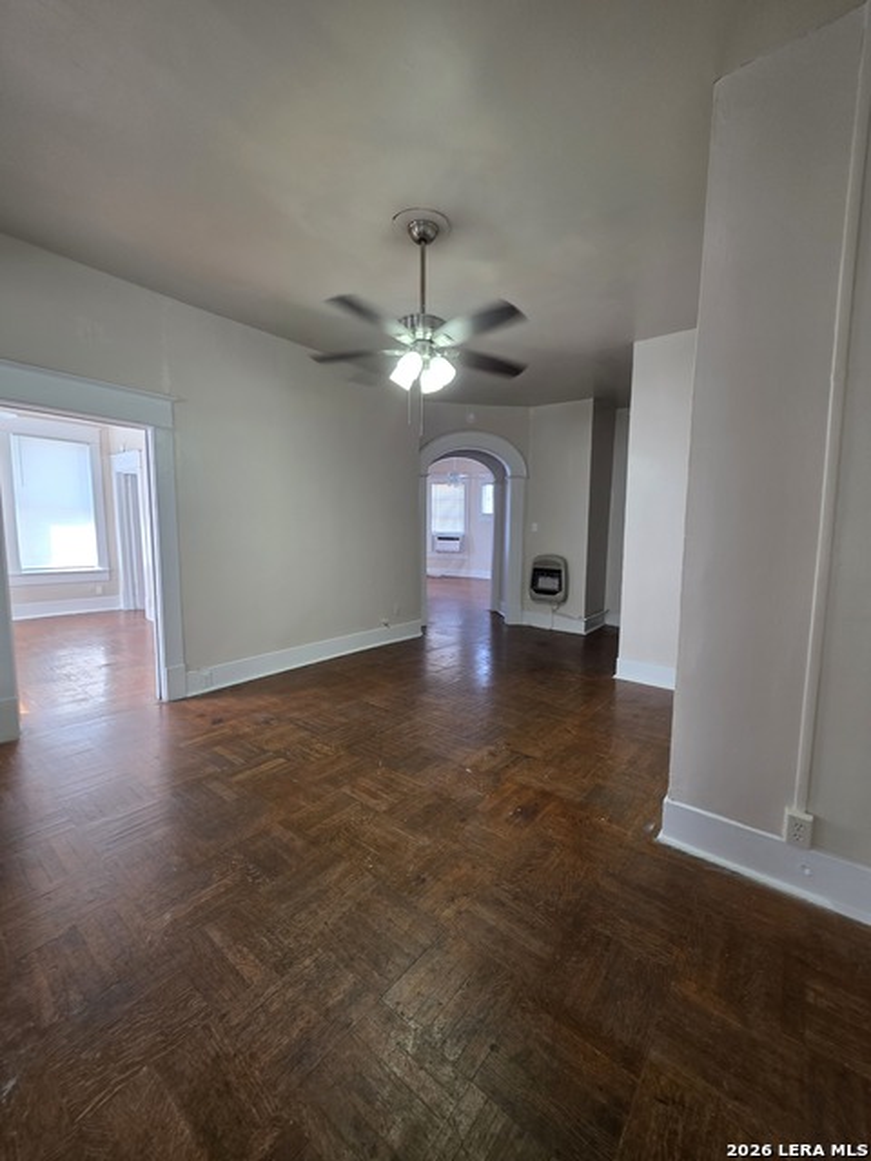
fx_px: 436
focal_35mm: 13
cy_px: 580
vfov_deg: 106.2
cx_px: 436
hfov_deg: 89.9
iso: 80
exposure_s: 1/34.3
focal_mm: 2.2
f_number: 1.9
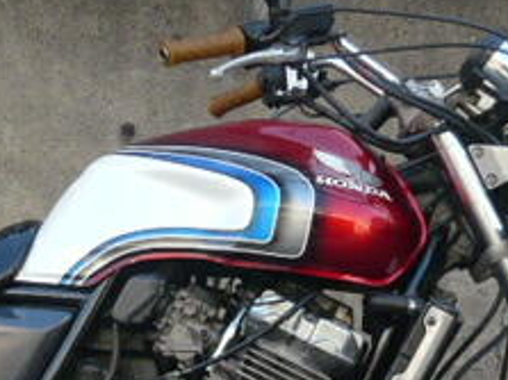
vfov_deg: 8.6
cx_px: 171
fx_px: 2523
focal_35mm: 172
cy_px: 262
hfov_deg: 11.5
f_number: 3.3
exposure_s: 1/125
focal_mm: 6.6
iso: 100
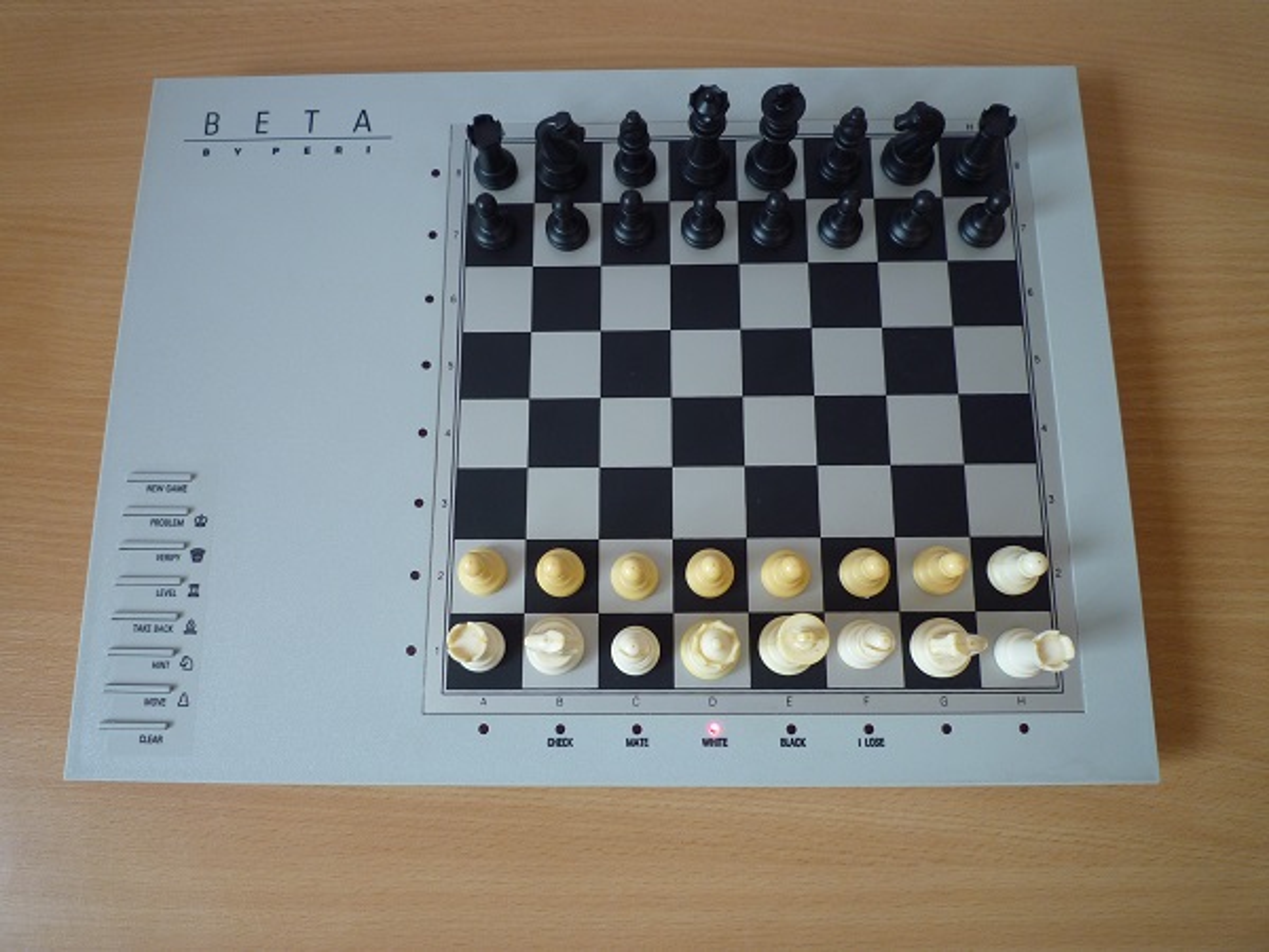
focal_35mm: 25
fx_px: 916
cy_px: 476
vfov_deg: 54.9
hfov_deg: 69.4
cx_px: 634
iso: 100
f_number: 2.8
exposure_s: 1/30
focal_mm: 4.4
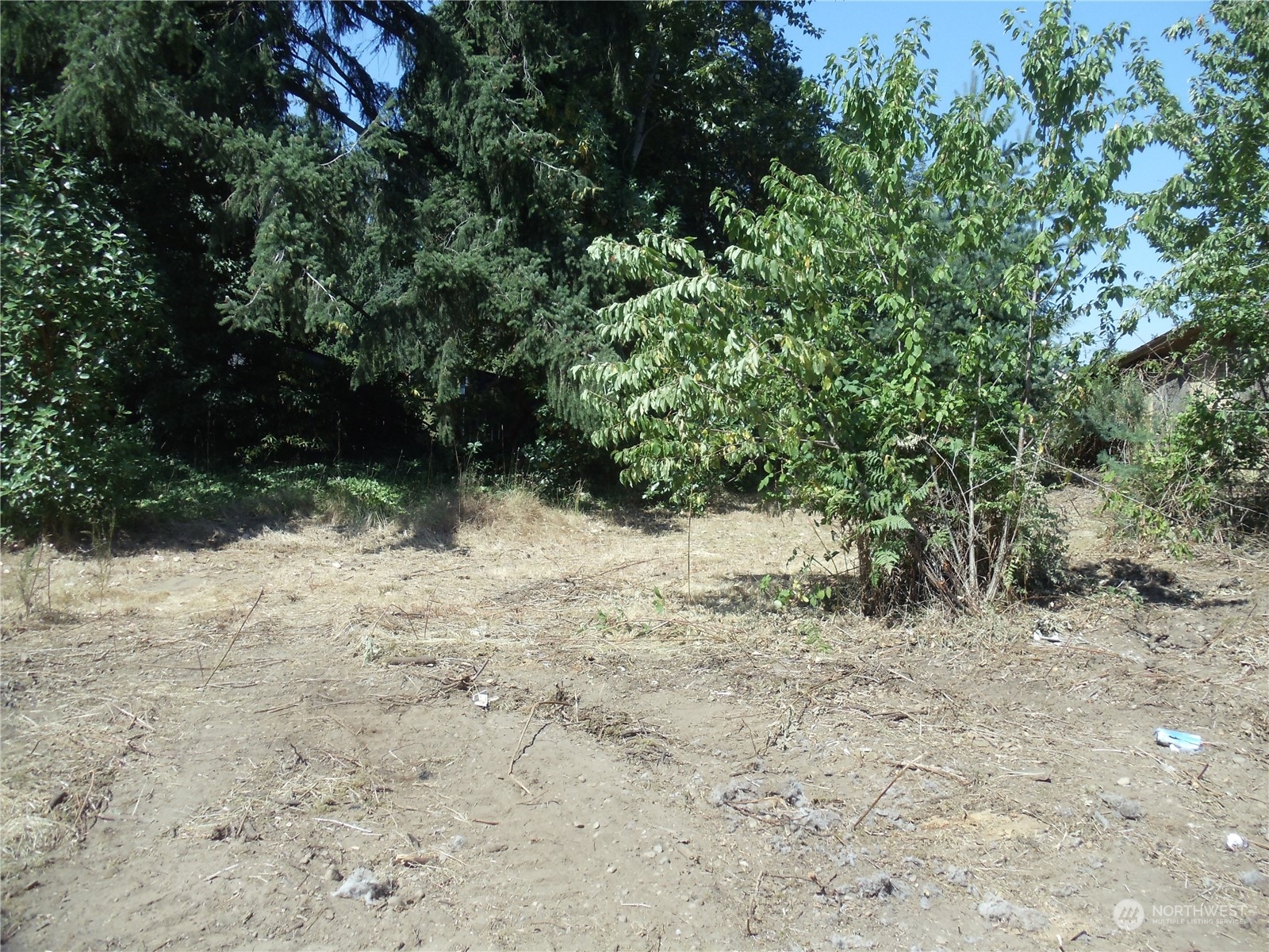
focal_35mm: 44
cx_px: 634
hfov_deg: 42.9
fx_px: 1613
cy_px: 476
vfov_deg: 32.9
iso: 100
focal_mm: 6
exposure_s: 1/640
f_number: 3.5
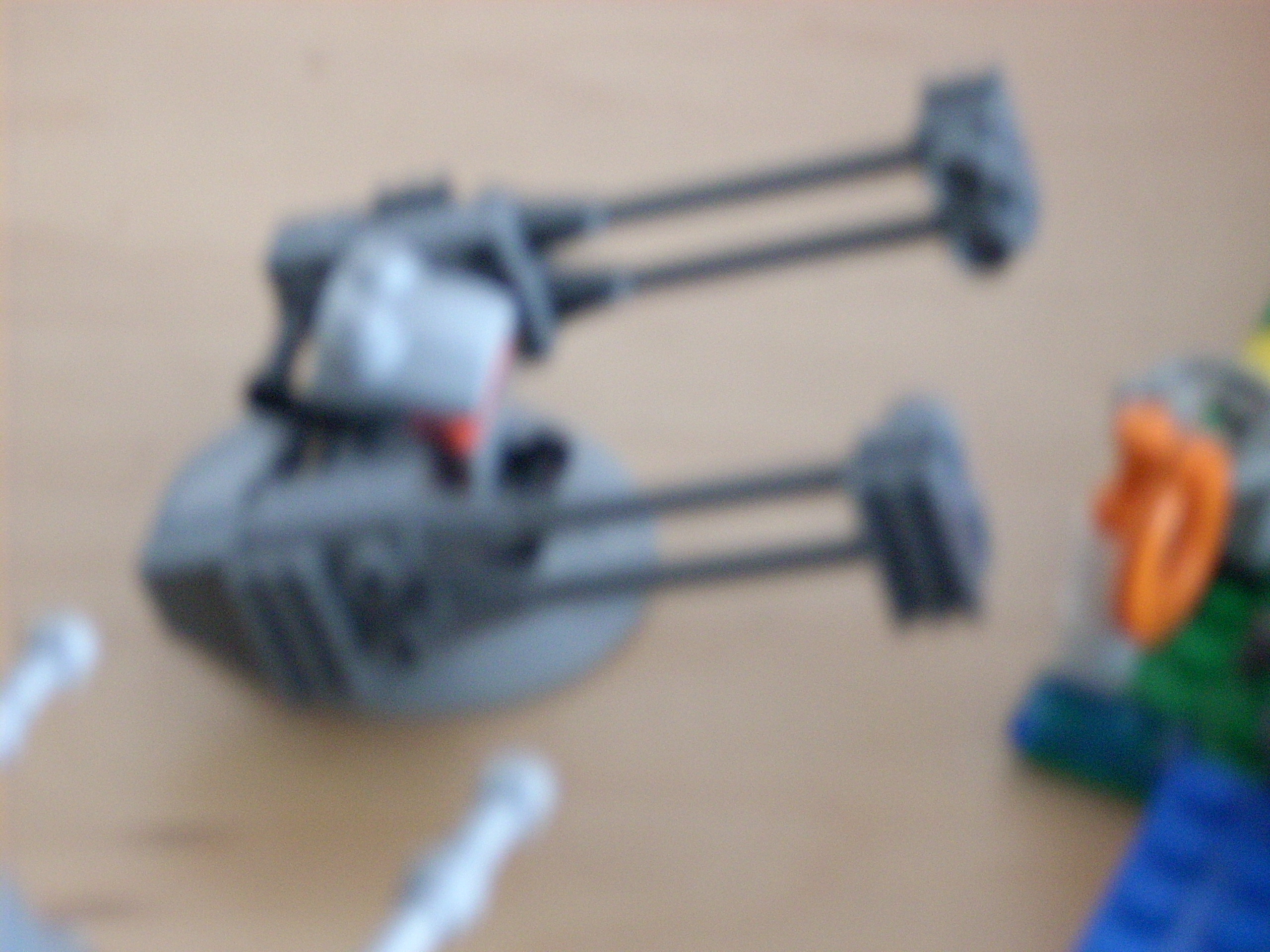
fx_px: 4146
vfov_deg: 13.1
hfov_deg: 17.4
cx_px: 635
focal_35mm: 113
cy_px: 476
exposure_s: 1/4
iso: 282
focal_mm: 18.6
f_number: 5.2
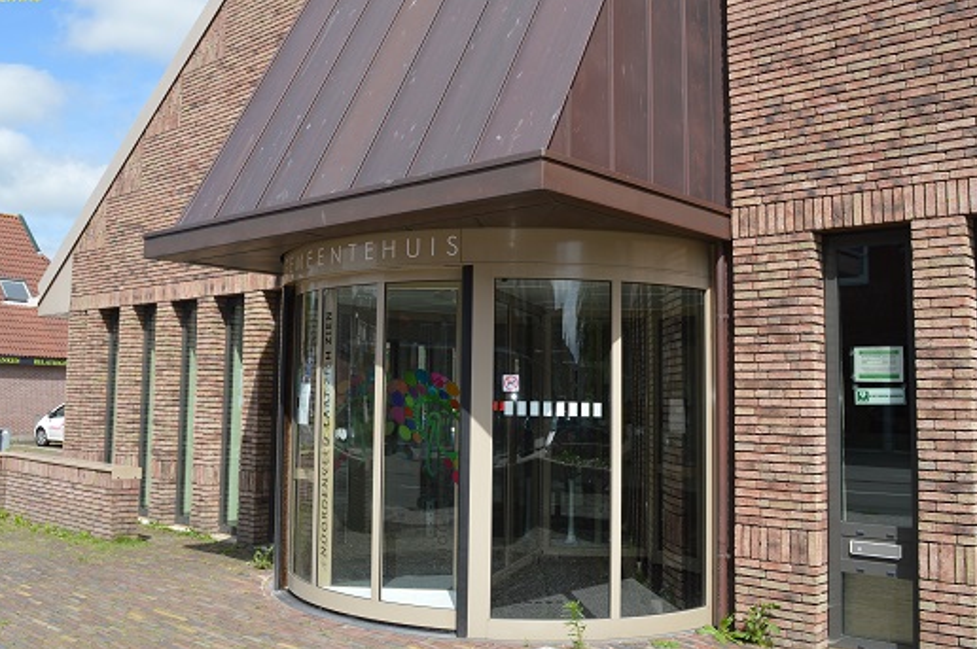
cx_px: 426
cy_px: 301
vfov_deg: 37.8
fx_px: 949
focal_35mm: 35
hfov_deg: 54.3
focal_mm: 20
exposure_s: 1/200
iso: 100
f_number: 9
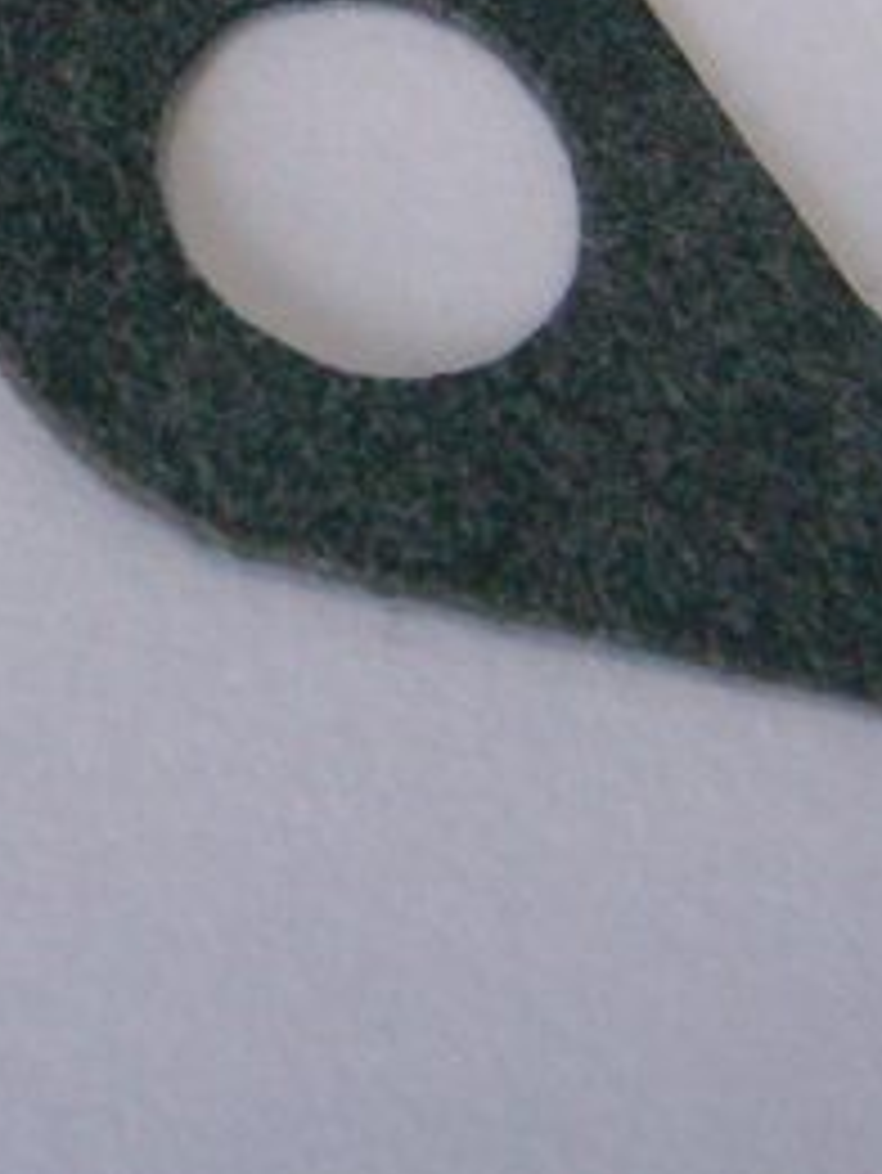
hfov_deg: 10.2
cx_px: -360
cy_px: -319
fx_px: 4820
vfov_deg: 13.4
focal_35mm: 142
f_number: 2.8
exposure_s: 1/43.9
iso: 200
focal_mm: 6
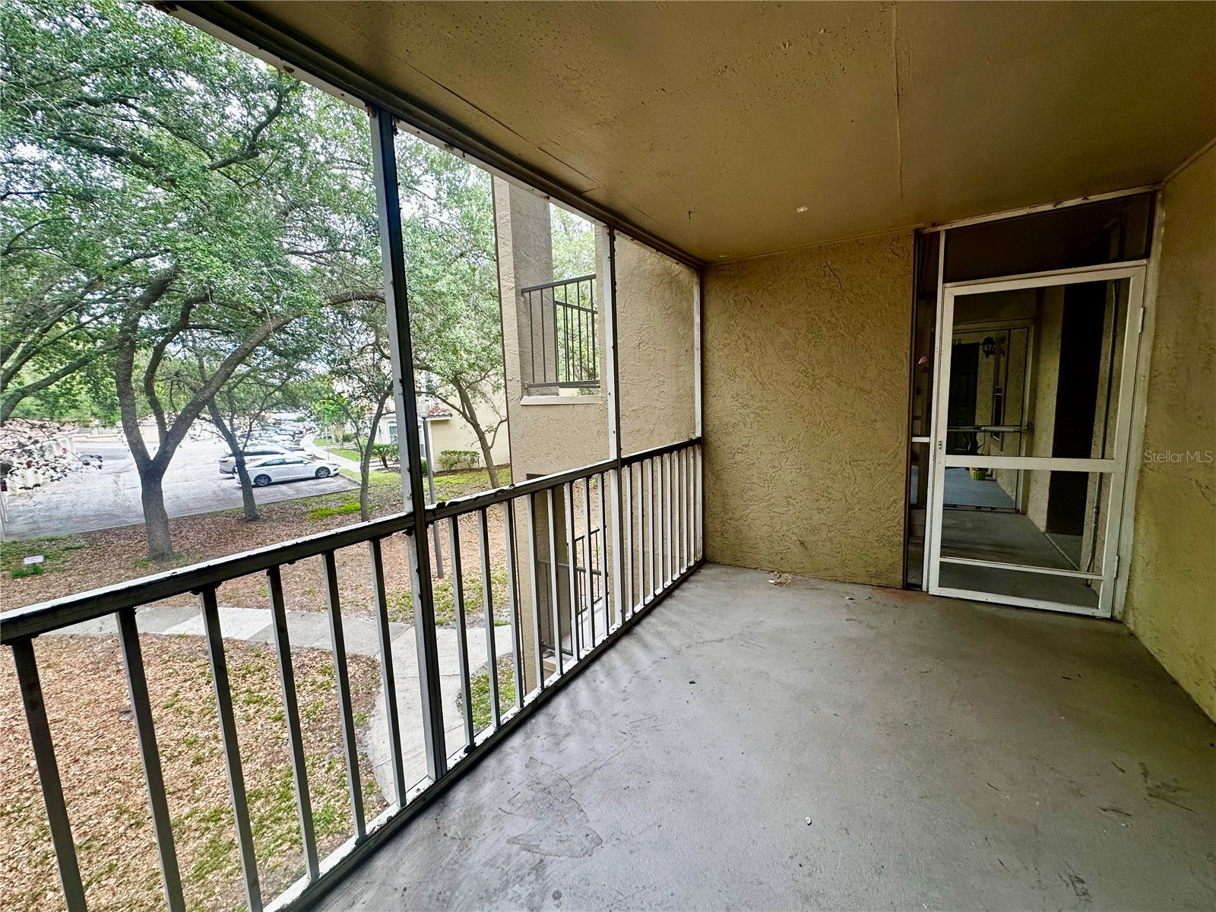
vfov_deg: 85.7
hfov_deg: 102.1
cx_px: 608
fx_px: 492
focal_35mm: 14
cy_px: 456
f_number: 2.2
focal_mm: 2.22
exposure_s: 1/99
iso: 50
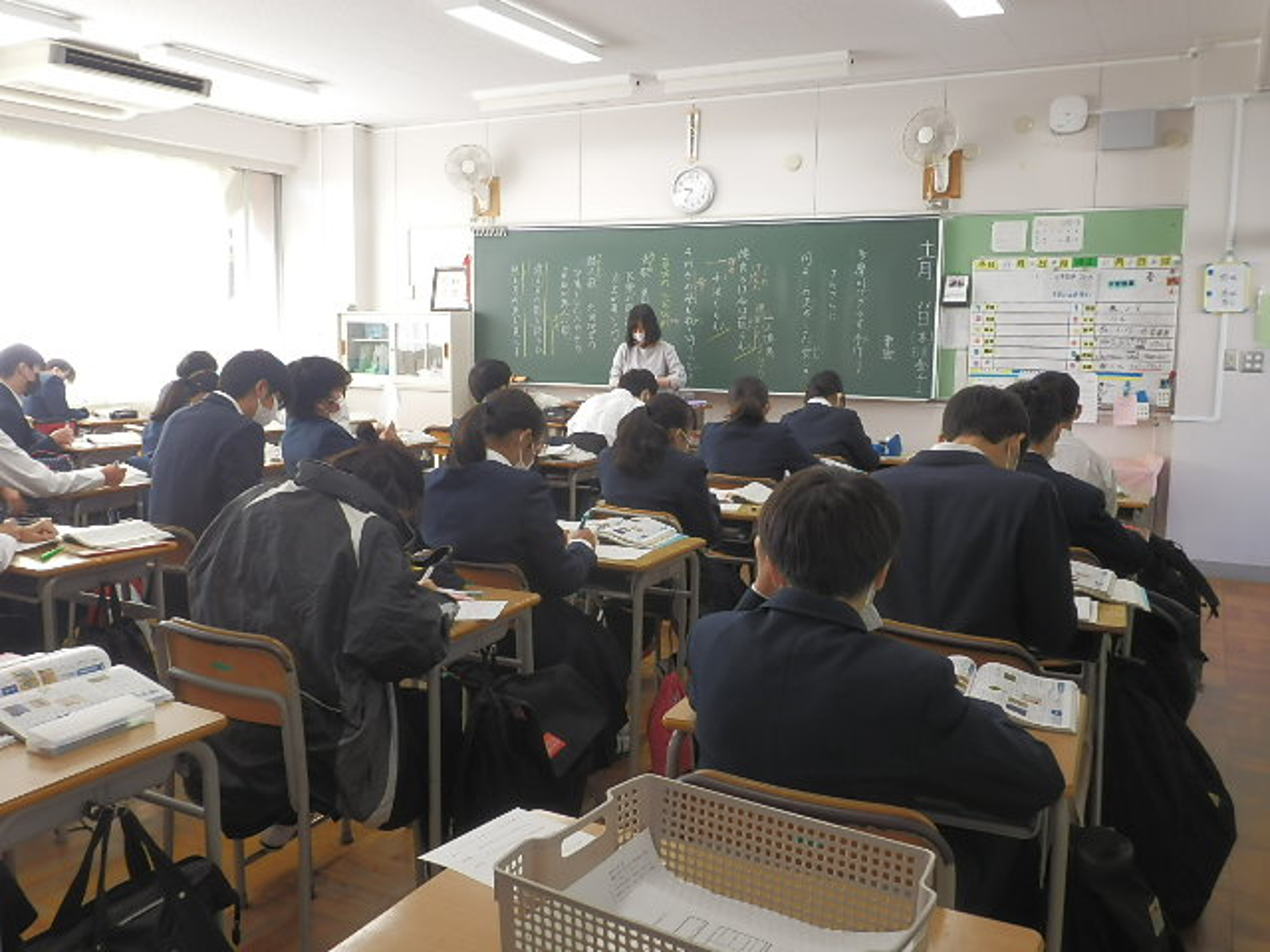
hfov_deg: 60.0
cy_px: 476
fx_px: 1101
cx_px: 635
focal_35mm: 30
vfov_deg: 46.8
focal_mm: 5.4
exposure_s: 1/40
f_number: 3.5
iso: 80
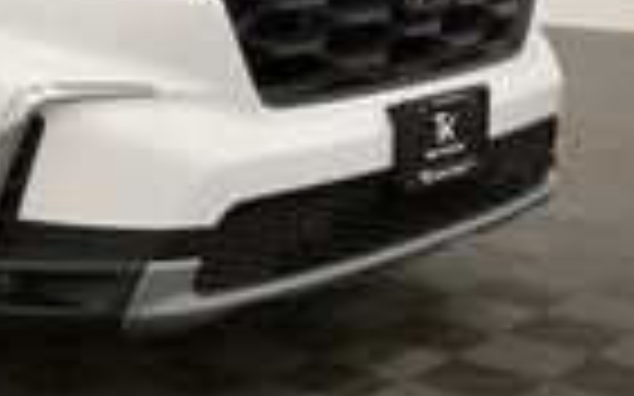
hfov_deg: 24.0
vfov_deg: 16.3
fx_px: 1347
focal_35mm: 78
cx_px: -135
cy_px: -7
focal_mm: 18
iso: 800
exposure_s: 1/160
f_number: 5.3
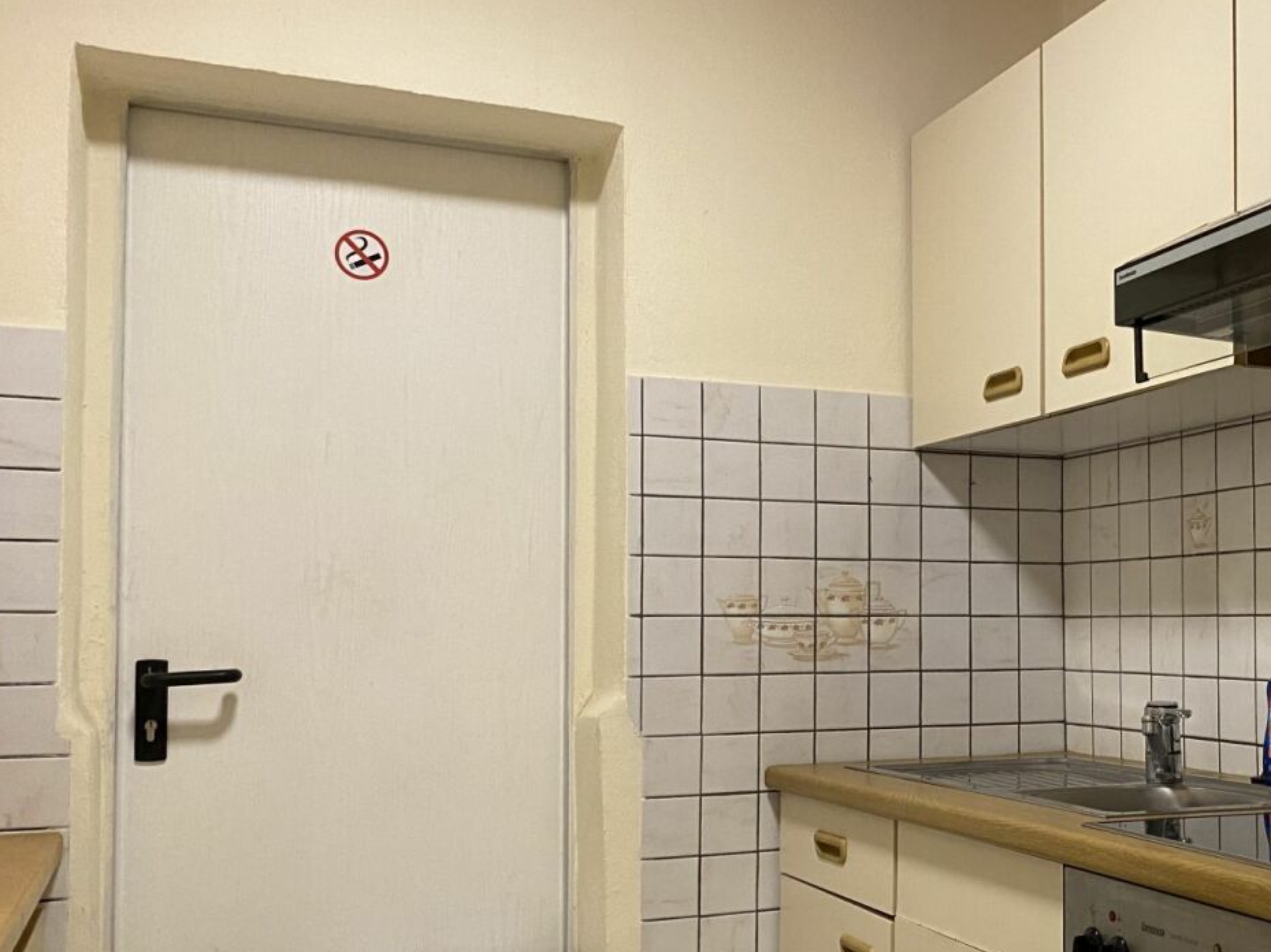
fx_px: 1542
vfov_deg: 34.2
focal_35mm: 42
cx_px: 1014
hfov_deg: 42.8
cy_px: 590
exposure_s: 1/50
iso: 200
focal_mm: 4.25
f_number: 1.8
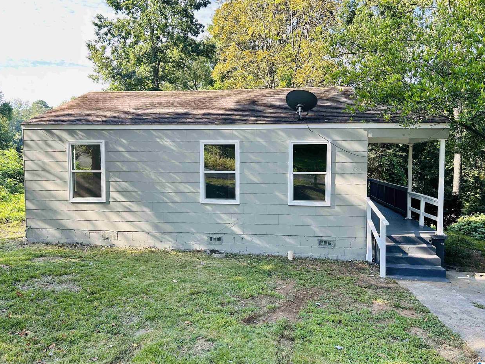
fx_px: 378
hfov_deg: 65.3
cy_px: 181
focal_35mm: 27
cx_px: 245
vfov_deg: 51.3
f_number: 1.5
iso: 50
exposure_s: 1/499
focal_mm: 5.7
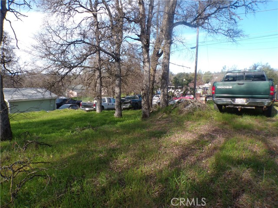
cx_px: 139
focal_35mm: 24
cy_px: 104
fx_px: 193
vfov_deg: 56.8
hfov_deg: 71.6
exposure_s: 1/140
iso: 100
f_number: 5.8
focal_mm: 4.3
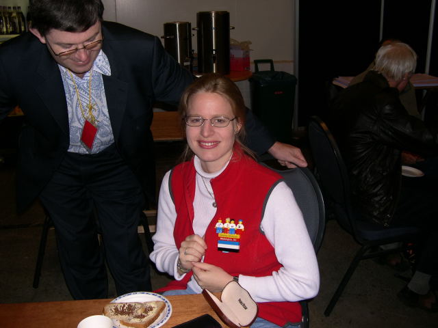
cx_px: 219
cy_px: 164
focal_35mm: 38
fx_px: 481
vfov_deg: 37.7
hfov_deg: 49.0
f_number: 2.8
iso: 100
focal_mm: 8
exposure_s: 1/60
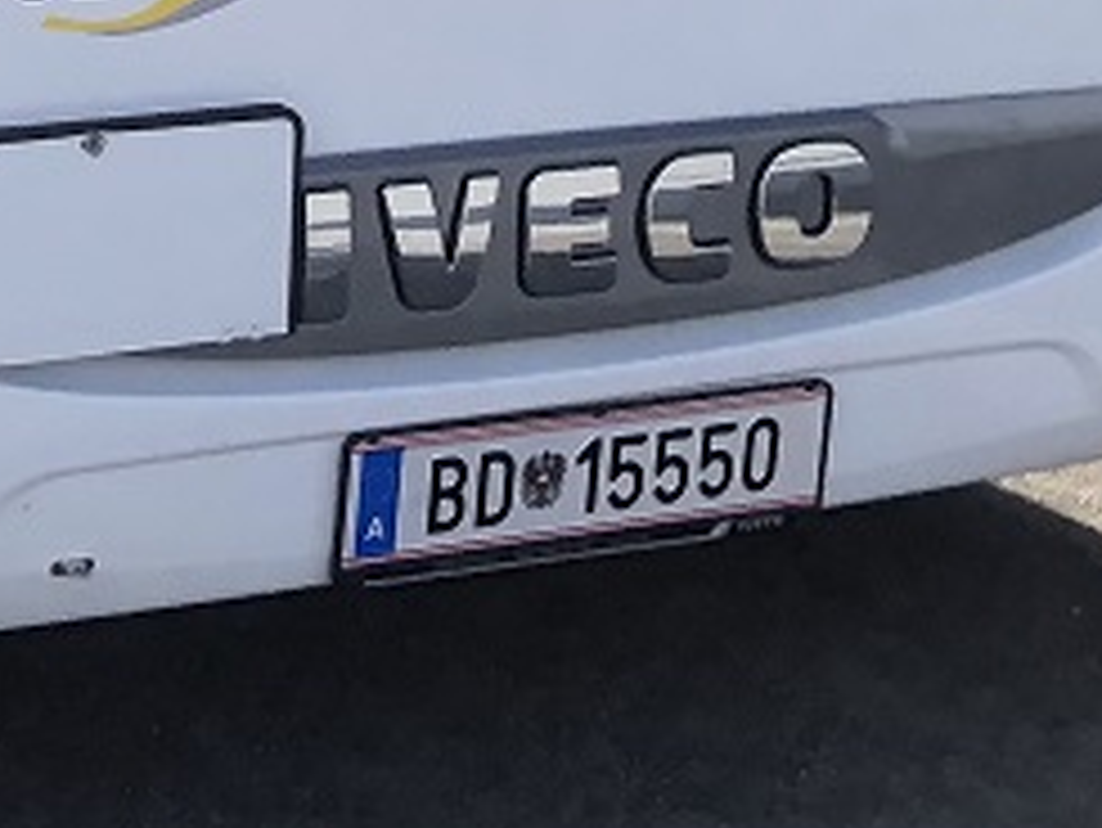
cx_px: -99
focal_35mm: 117
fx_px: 3727
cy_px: -688
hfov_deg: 16.3
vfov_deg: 11.7
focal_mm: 4
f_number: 1.8
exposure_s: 1/1000
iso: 20
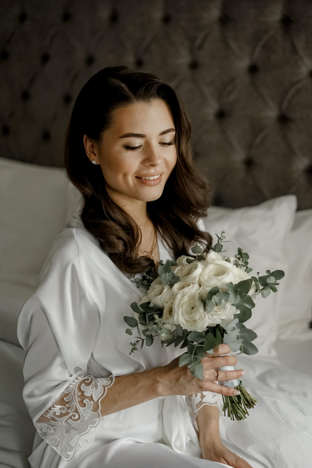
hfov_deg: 27.0
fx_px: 650
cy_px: 234
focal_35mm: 50
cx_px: 156
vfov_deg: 39.6
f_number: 1.8
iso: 800
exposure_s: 1/125
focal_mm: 50
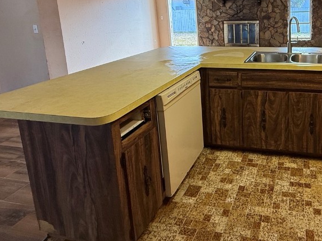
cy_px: 45
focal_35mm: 25
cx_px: 257
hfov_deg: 63.4
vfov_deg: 51.2
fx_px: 233
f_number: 2.2
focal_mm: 2.22
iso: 200
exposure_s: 1/120
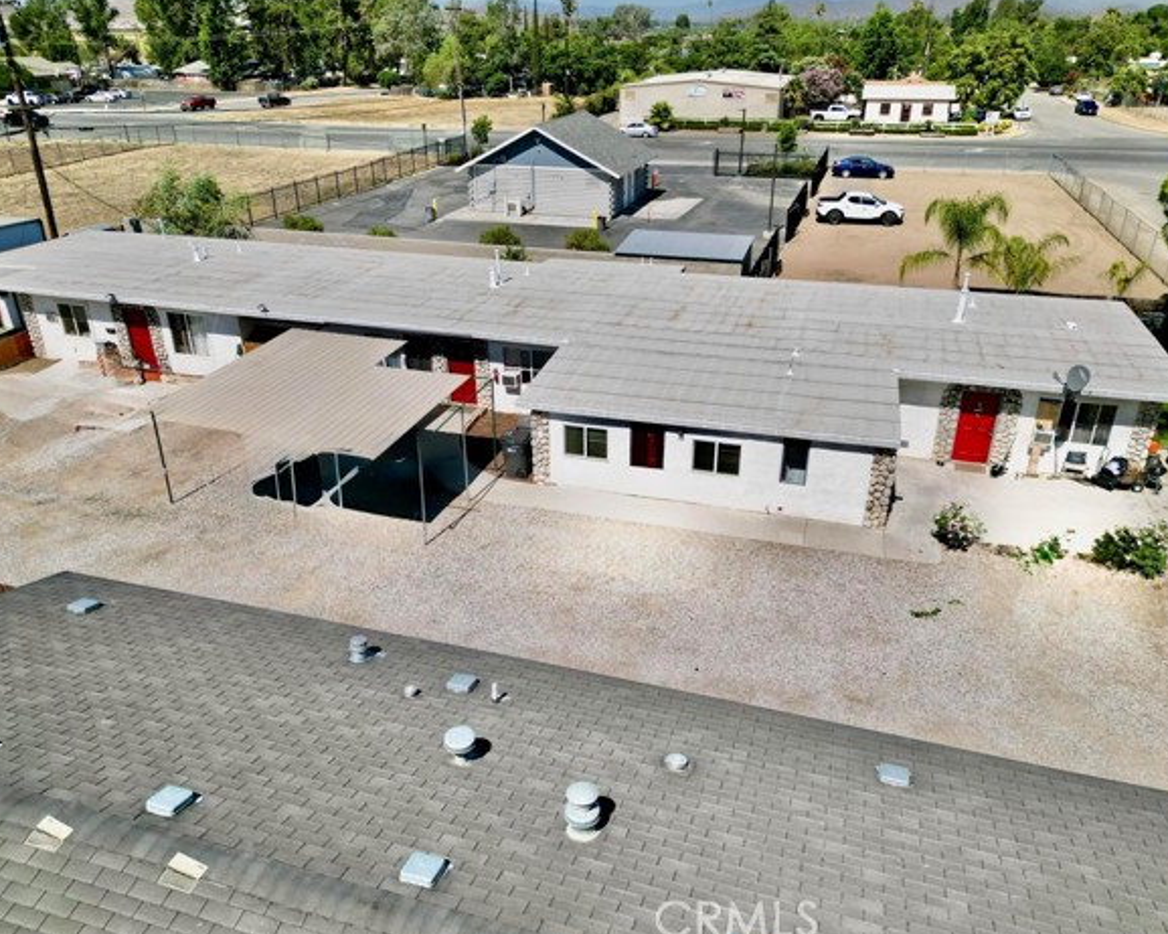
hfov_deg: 66.1
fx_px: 898
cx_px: 583
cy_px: 462
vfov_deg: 54.9
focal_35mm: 26
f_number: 1.7
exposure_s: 1/320
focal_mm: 6.72
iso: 130
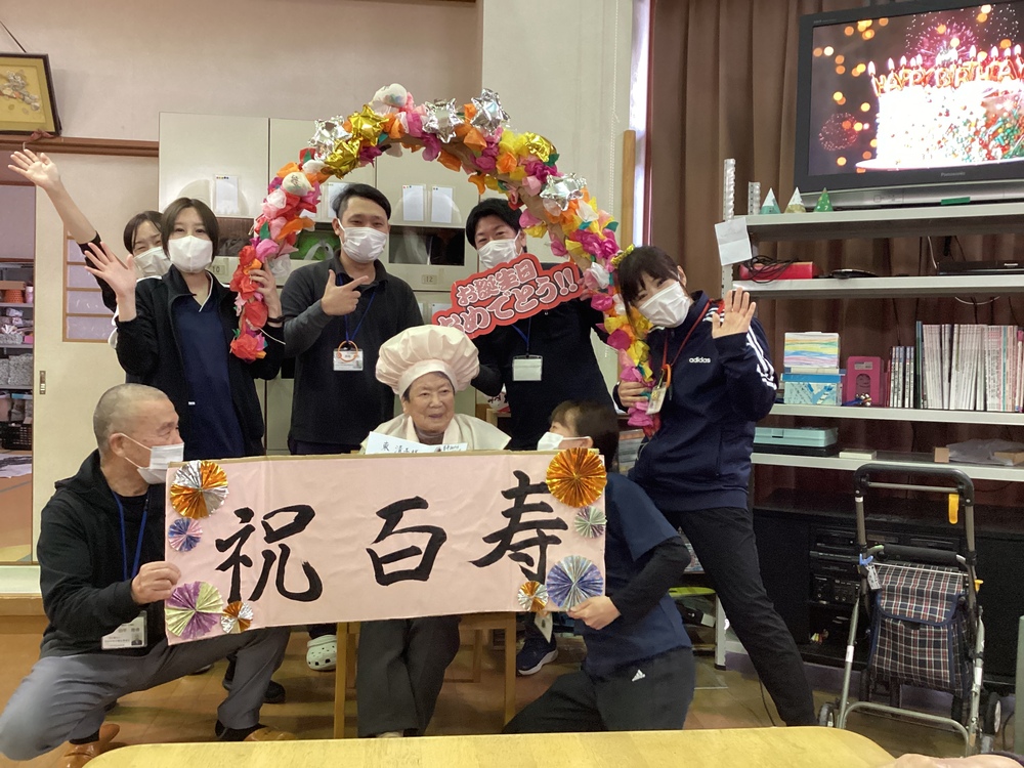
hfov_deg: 58.4
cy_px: 384
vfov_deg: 45.4
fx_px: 917
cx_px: 512
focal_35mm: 31
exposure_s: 1/40
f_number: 2.4
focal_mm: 3.3
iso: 320
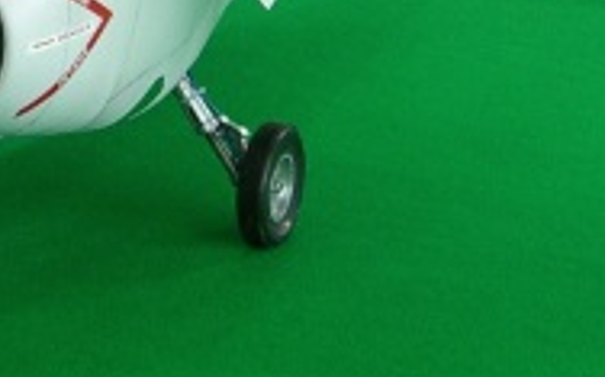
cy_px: -114
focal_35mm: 161
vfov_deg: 8.0
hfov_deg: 12.8
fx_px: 2651
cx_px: -39
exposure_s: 1/80
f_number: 2.7
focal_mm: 6.2
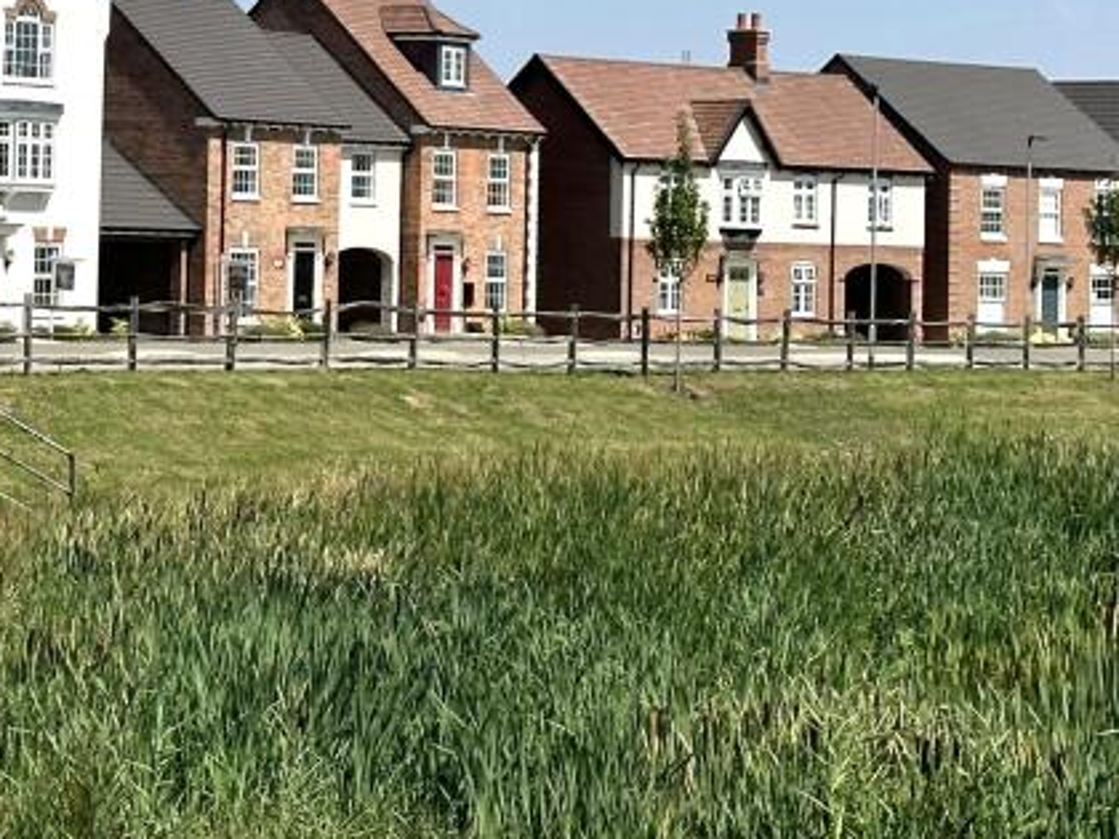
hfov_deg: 16.5
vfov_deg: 12.5
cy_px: 8
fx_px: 3782
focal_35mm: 117
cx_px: 53
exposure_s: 1/5000
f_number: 1.78
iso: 64
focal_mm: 6.86
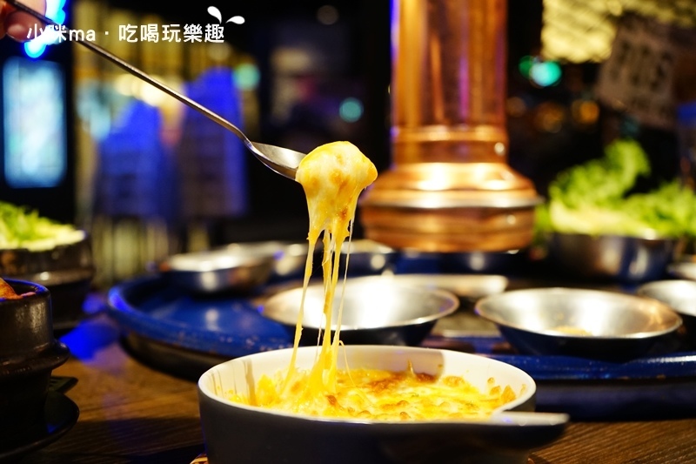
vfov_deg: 28.6
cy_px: 232
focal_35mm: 47
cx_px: 348
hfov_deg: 41.9
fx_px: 908
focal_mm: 47
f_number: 4.5
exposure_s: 1/60
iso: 1600
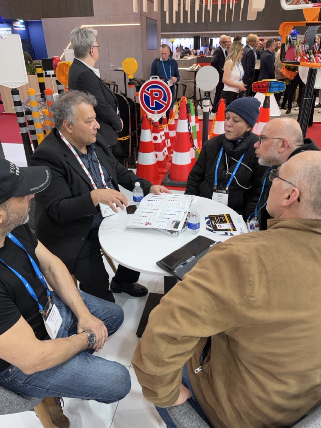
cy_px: 214
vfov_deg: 71.6
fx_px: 297
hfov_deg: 56.8
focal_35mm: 24
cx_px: 160
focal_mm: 6.76
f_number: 1.78
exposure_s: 1/100
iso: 80
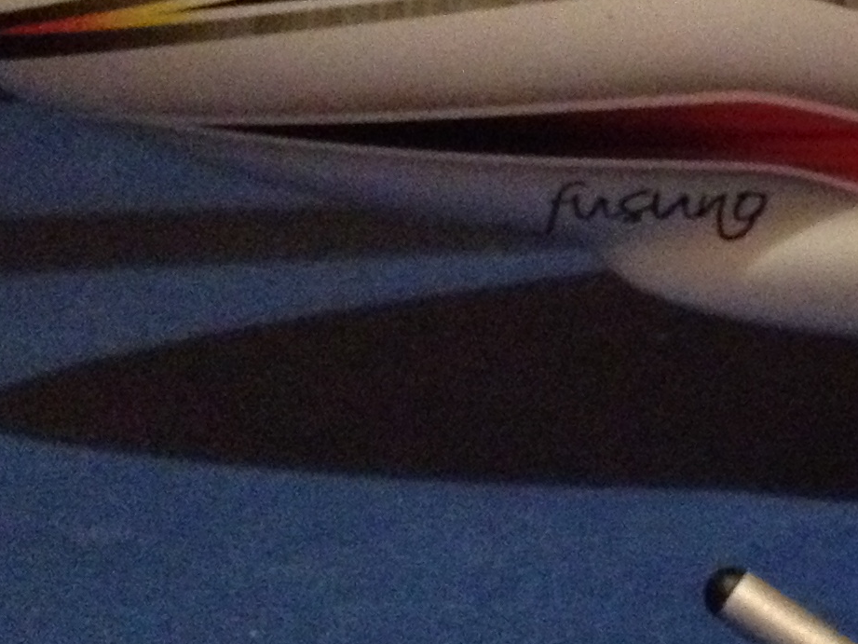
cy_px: -199
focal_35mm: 124
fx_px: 3074
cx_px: 1481
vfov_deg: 11.6
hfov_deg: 14.3
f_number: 2.4
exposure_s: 1/15
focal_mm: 4.28
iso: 800
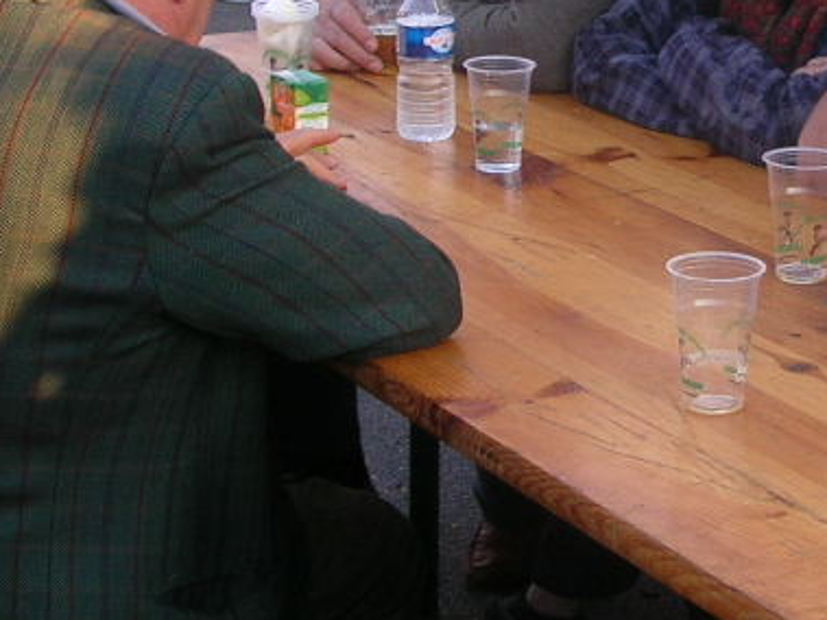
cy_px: 120
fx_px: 2388
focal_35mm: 100
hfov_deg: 19.1
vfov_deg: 14.7
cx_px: 836
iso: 50
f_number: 2.9
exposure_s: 1/79
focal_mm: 6.2
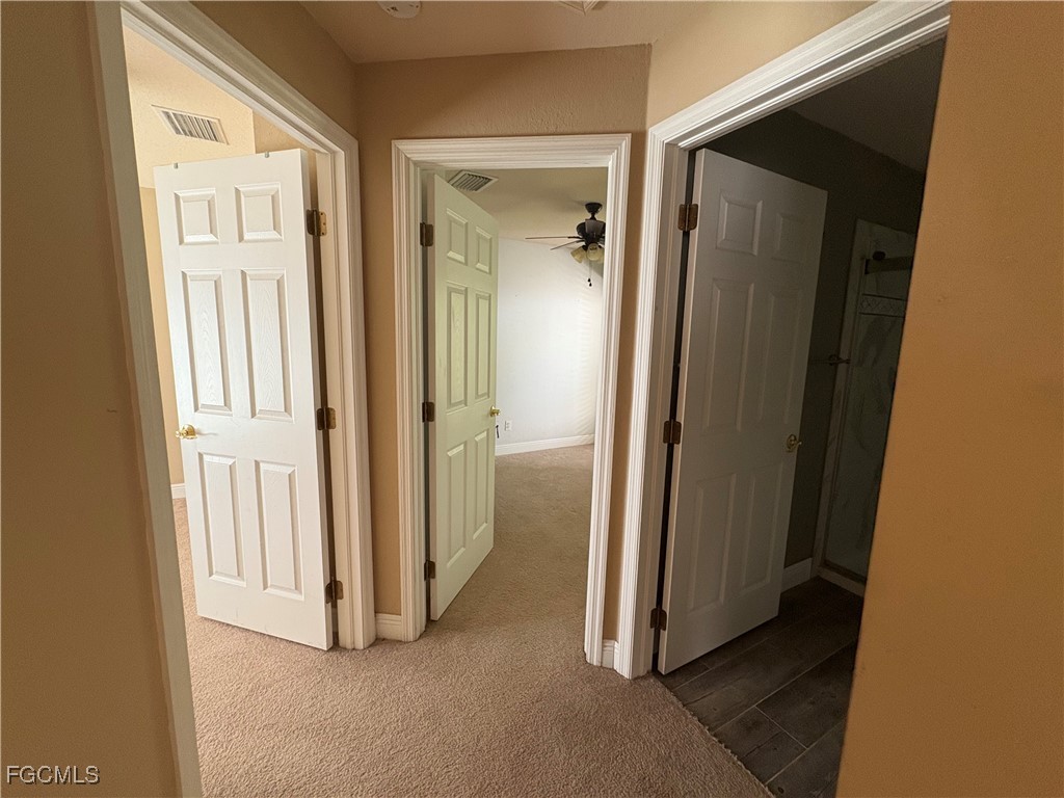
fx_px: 430
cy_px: 399
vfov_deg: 85.7
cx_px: 532
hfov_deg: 102.1
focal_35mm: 14
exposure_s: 1/60
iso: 250
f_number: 2.2
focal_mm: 2.22
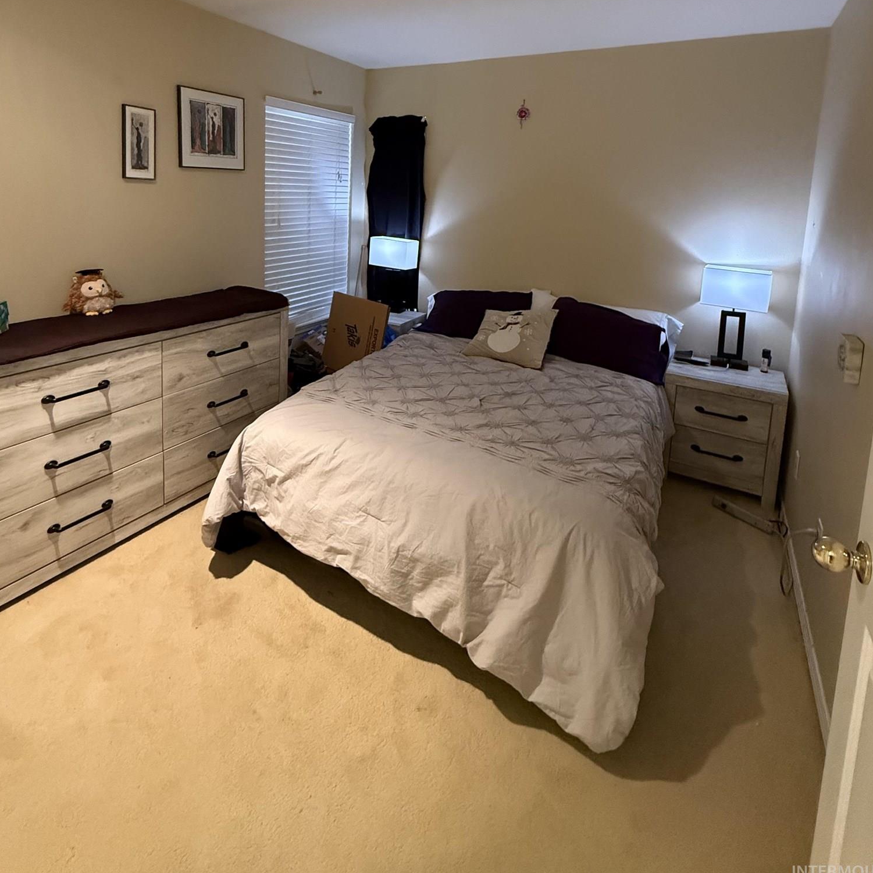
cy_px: 262
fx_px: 542
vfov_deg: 74.2
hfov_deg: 77.7
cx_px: 424
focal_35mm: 19
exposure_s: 1/60
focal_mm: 2.22
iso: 1000
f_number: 2.2
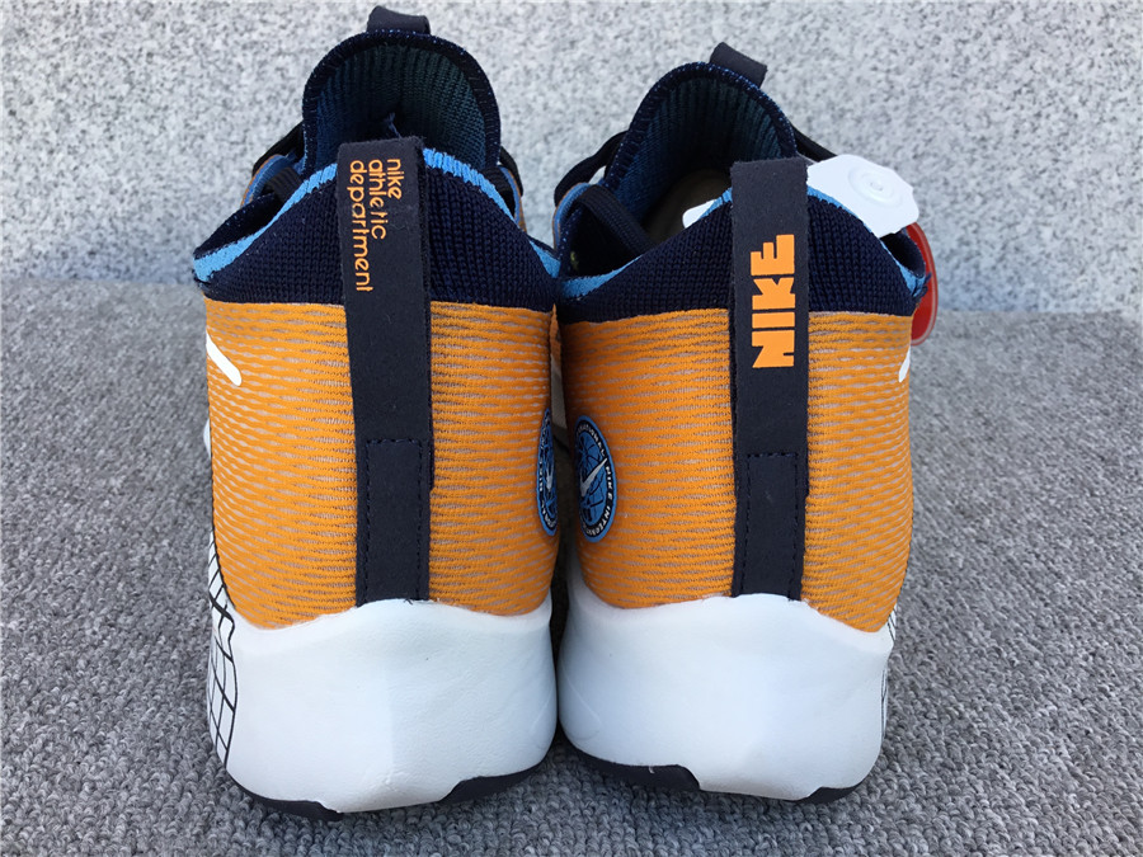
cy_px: 428
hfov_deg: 58.4
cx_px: 572
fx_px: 1024
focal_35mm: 31
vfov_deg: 45.4
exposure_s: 1/116
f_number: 2.4
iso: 25
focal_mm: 3.3
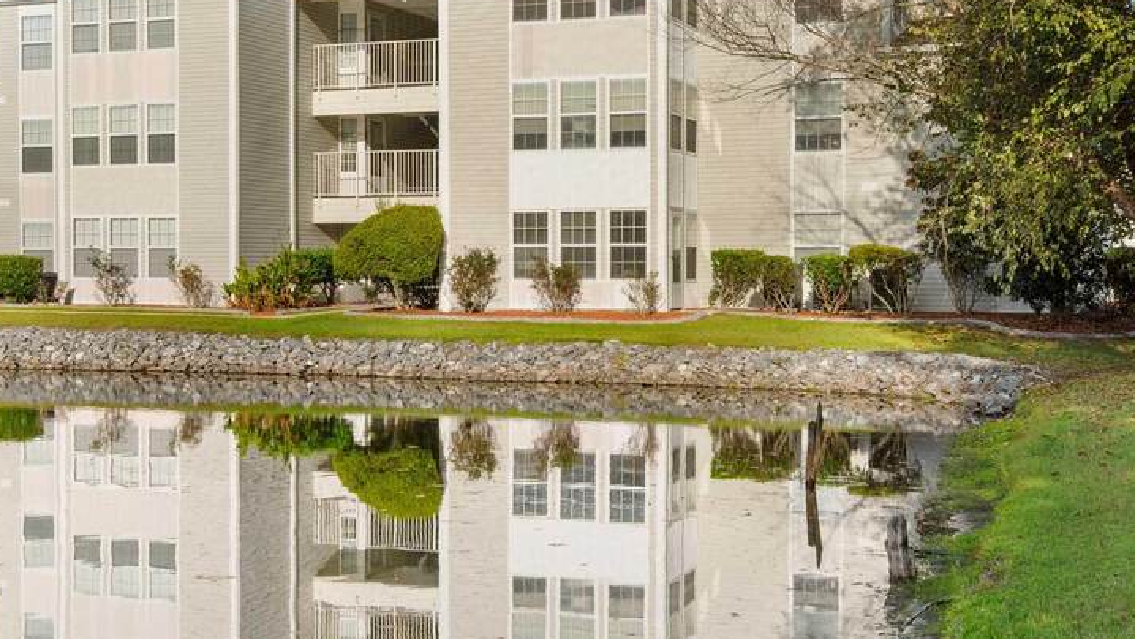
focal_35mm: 56
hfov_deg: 37.2
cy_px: 222
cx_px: 545
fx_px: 1685
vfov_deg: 21.4
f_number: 9
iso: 100
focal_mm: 20
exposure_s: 1/320
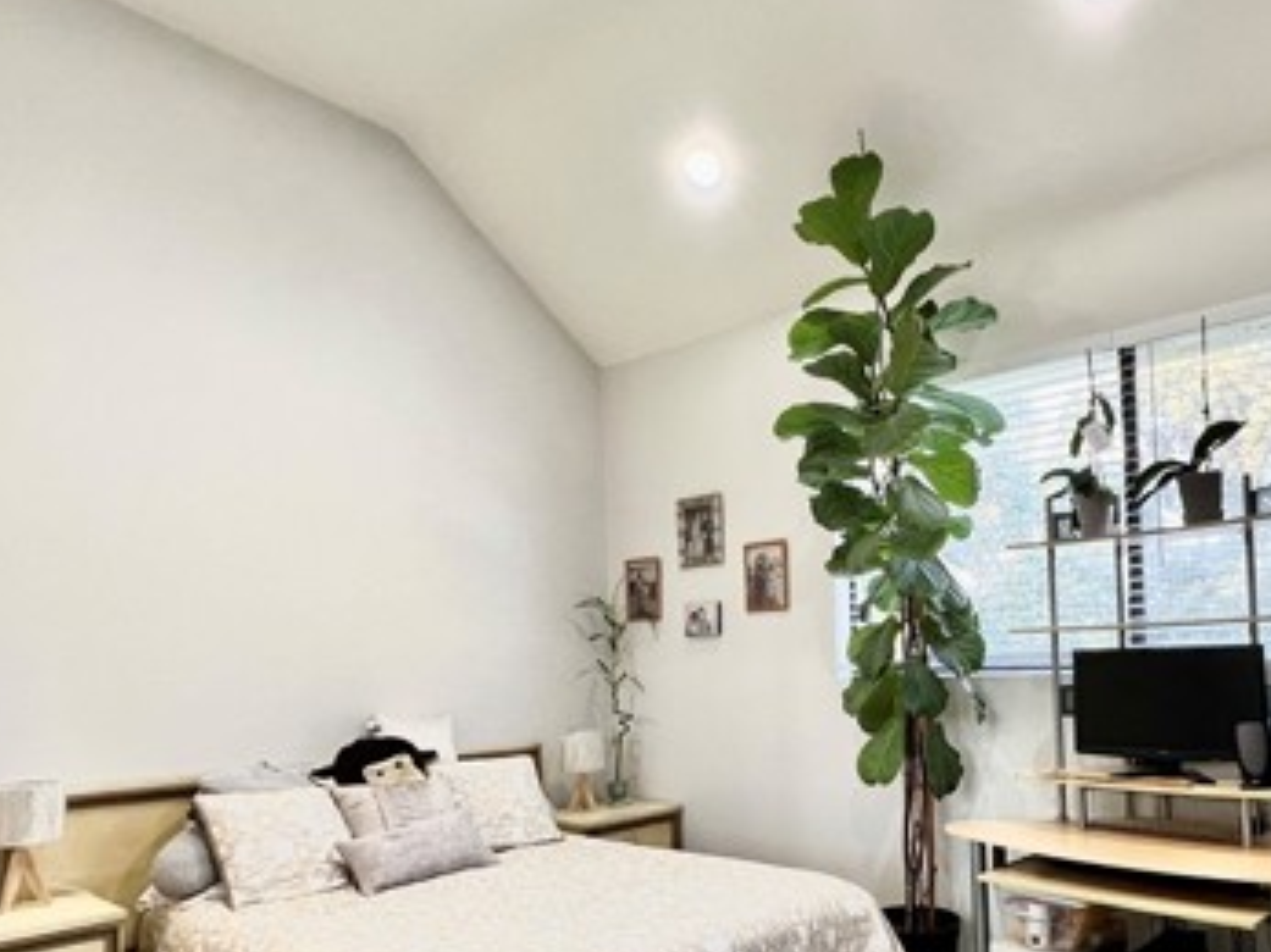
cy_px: 626
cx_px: 762
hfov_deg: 70.9
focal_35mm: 24
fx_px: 881
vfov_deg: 55.7
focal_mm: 1.57
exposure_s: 1/120
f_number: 1.8
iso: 200
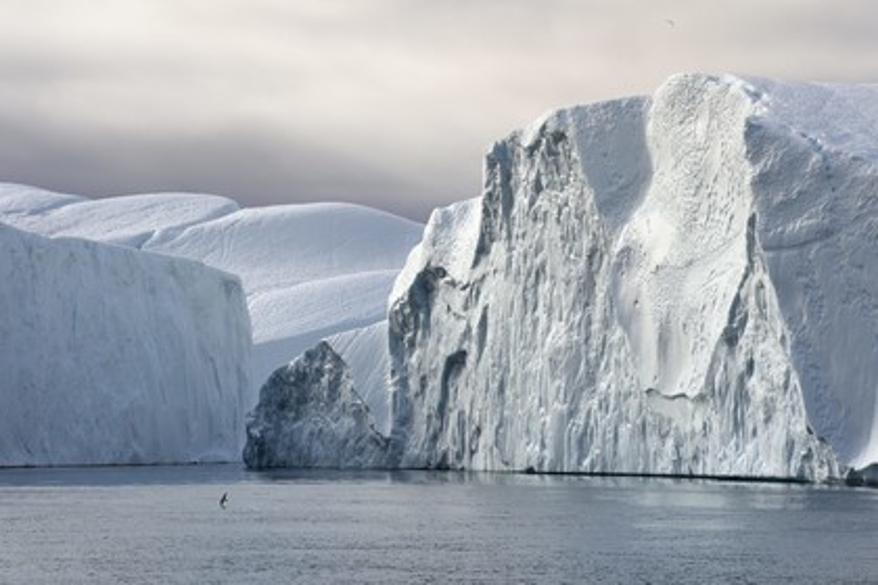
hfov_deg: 10.3
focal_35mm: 200
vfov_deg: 6.9
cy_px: 292
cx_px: 439
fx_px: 4877
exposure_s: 1/500
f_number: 9
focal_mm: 200
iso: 200
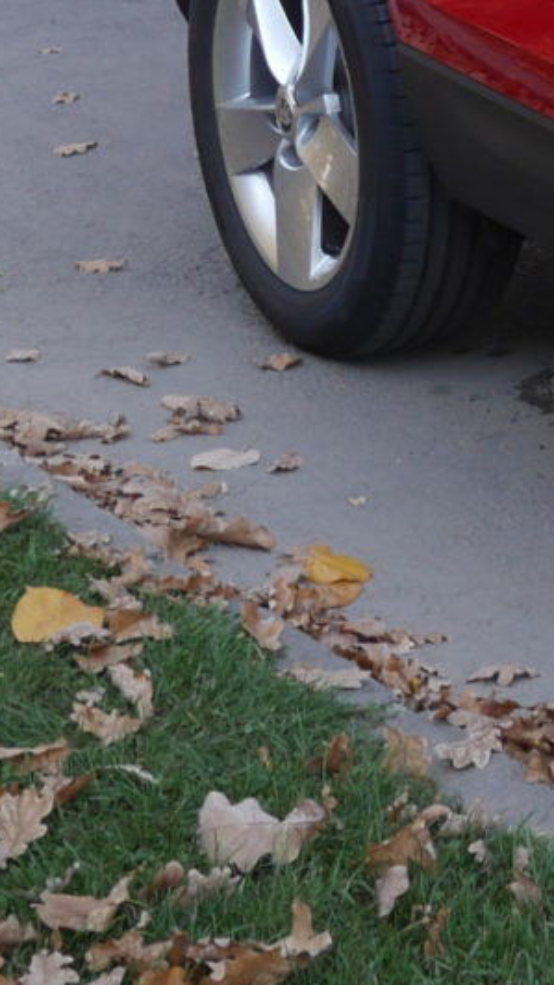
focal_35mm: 126
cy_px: 26
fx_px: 3288
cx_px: 1530
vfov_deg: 16.7
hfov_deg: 8.4
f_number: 4.5
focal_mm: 12
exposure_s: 1/200
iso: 200
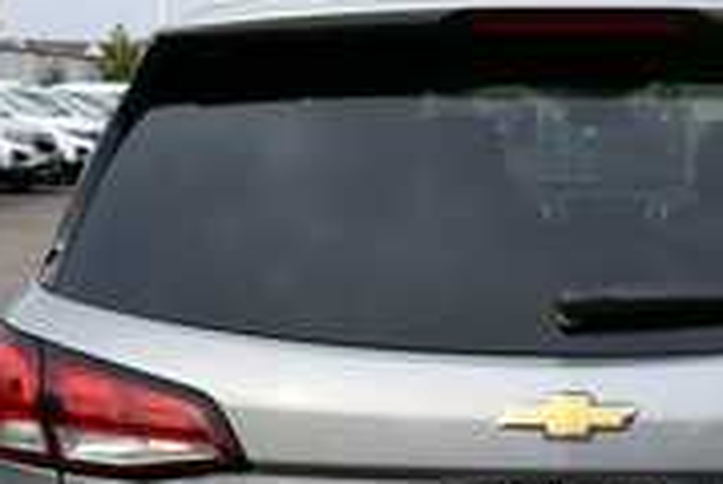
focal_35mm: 67
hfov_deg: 29.4
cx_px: 570
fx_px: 1348
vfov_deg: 19.7
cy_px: 498
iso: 160
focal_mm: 20
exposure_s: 1/250
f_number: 8
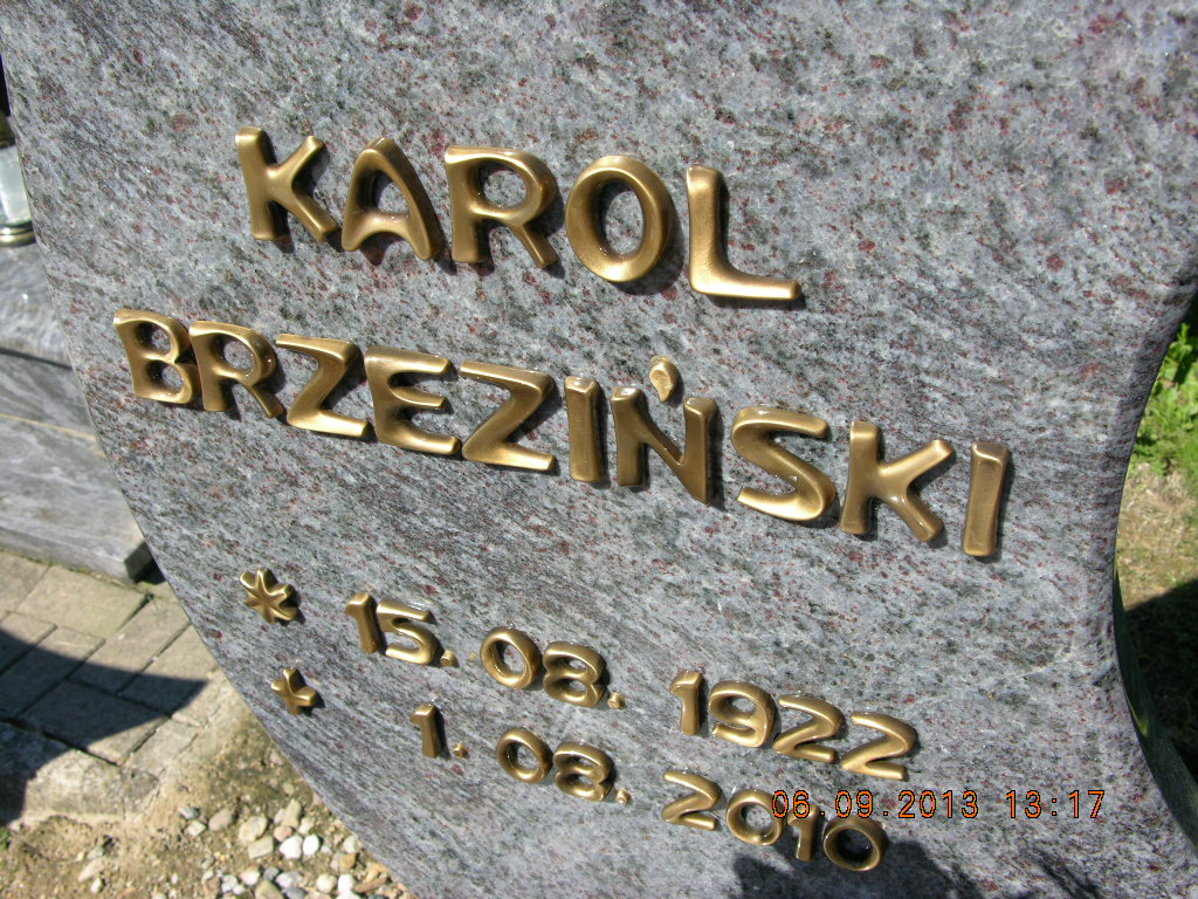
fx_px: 1211
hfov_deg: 52.6
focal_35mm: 35
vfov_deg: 40.7
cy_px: 450
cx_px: 599
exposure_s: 1/189
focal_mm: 8.9
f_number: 5.6
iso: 50
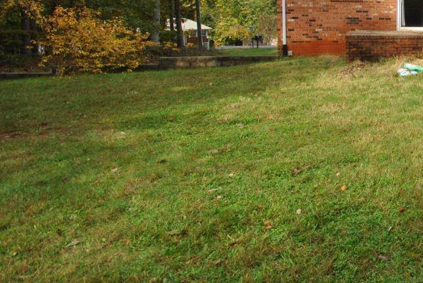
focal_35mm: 35
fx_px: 412
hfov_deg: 40.9
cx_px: 487
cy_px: 37
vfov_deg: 36.0
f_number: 7.1
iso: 100
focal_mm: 10
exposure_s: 1/200
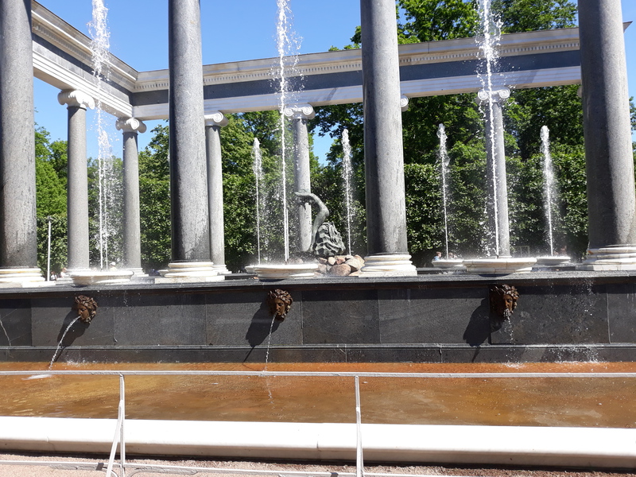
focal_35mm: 27
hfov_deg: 65.3
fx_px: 496
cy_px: 238
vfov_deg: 51.4
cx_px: 318
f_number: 1.7
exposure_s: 1/790
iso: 40
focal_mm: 3.71
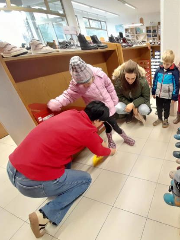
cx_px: 149
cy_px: 119
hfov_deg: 64.0
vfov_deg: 87.8
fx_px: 125
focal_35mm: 18
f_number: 2.2
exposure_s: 1/25
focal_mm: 1.42
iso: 400
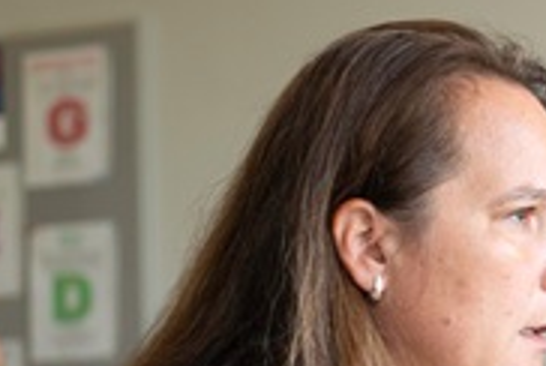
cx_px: 921
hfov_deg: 10.2
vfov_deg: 7.1
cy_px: 442
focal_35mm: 192
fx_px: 2917
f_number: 2.8
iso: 1250
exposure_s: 1/400
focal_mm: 50
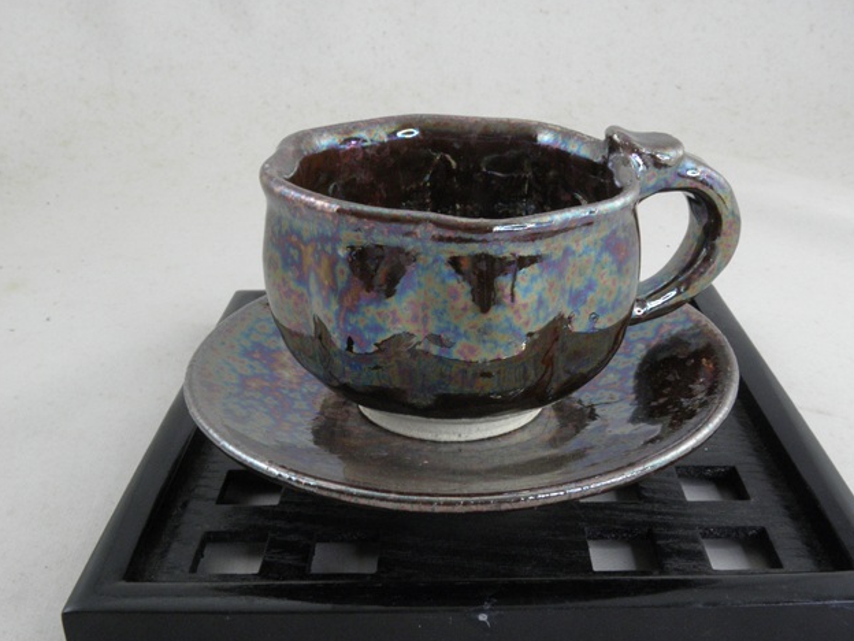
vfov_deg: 36.8
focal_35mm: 39
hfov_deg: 47.9
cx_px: 432
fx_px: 962
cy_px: 320
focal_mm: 6.85
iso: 250
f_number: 8
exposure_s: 1/8
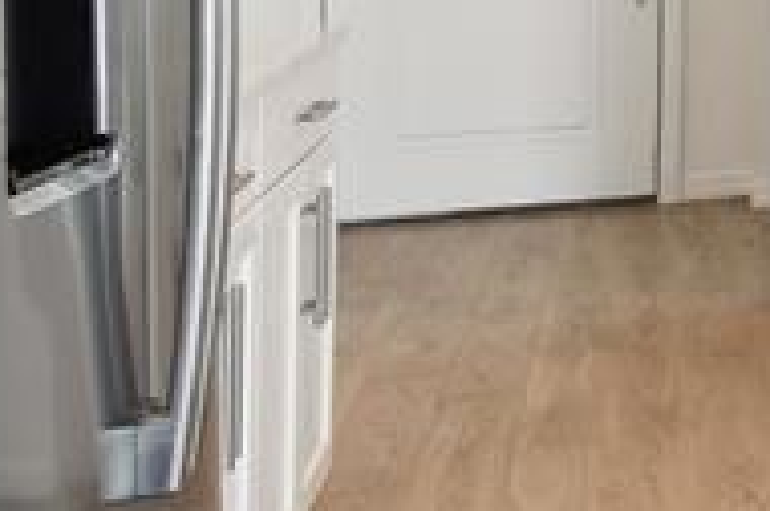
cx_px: 1759
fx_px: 1730
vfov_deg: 16.0
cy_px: -142
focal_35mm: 81
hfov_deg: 15.7
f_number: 7.1
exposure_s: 1/25
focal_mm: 10
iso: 100
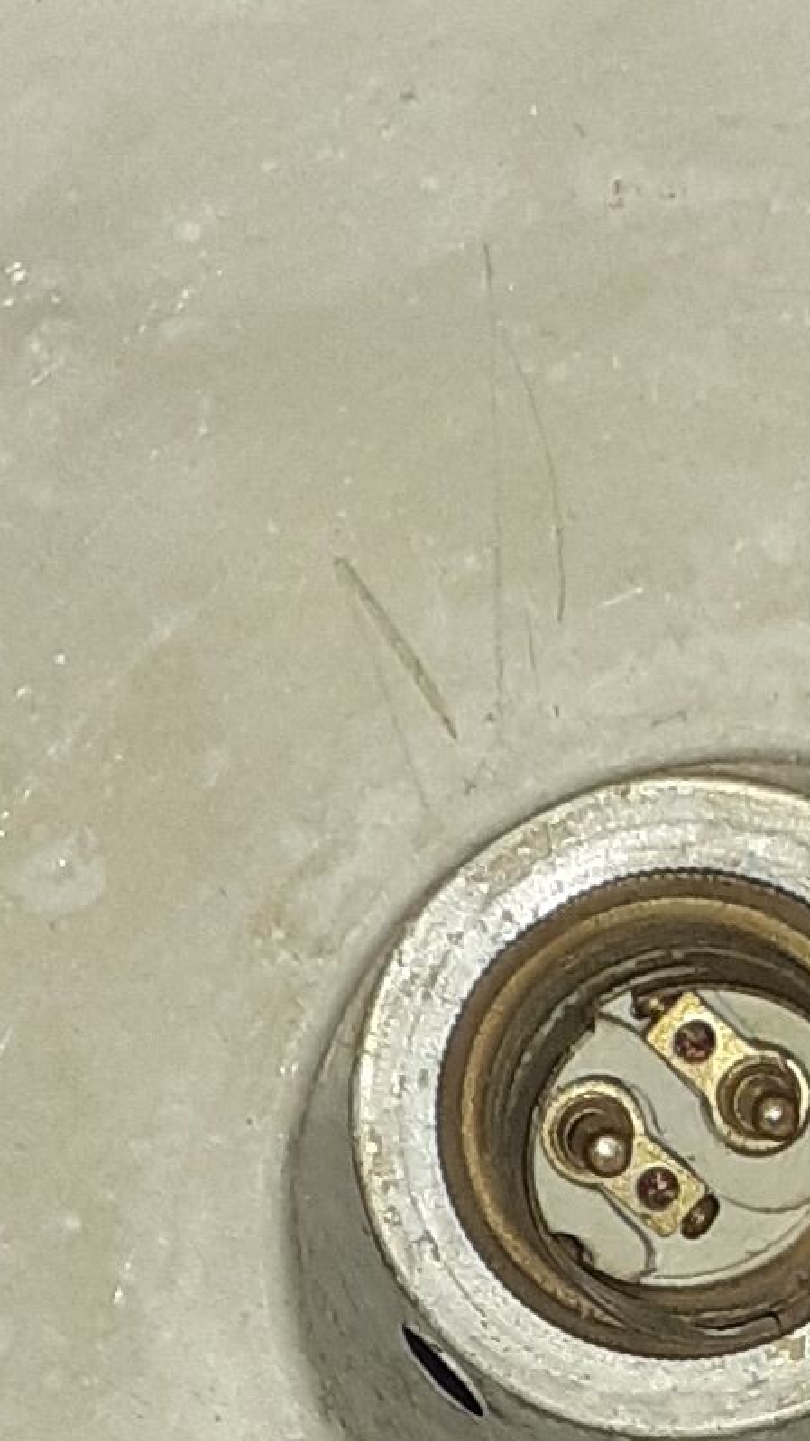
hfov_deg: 7.9
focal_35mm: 152
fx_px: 5808
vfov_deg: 13.8
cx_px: 844
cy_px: 1598
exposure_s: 1/17
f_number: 1.9
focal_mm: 3.6
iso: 1000
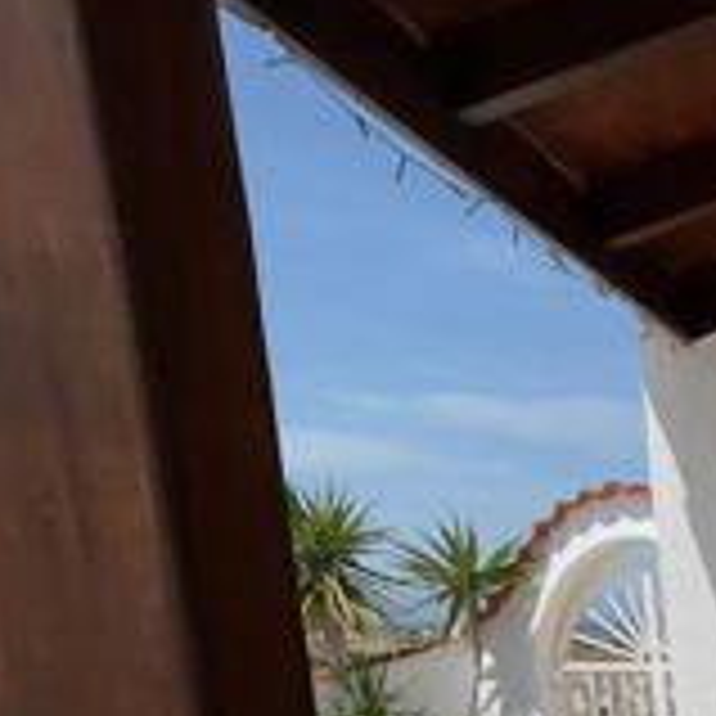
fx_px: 1193
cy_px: 923
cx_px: 1110
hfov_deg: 24.7
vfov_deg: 27.9
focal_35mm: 51
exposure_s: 1/1916
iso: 25
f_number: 2.4
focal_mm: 1.54
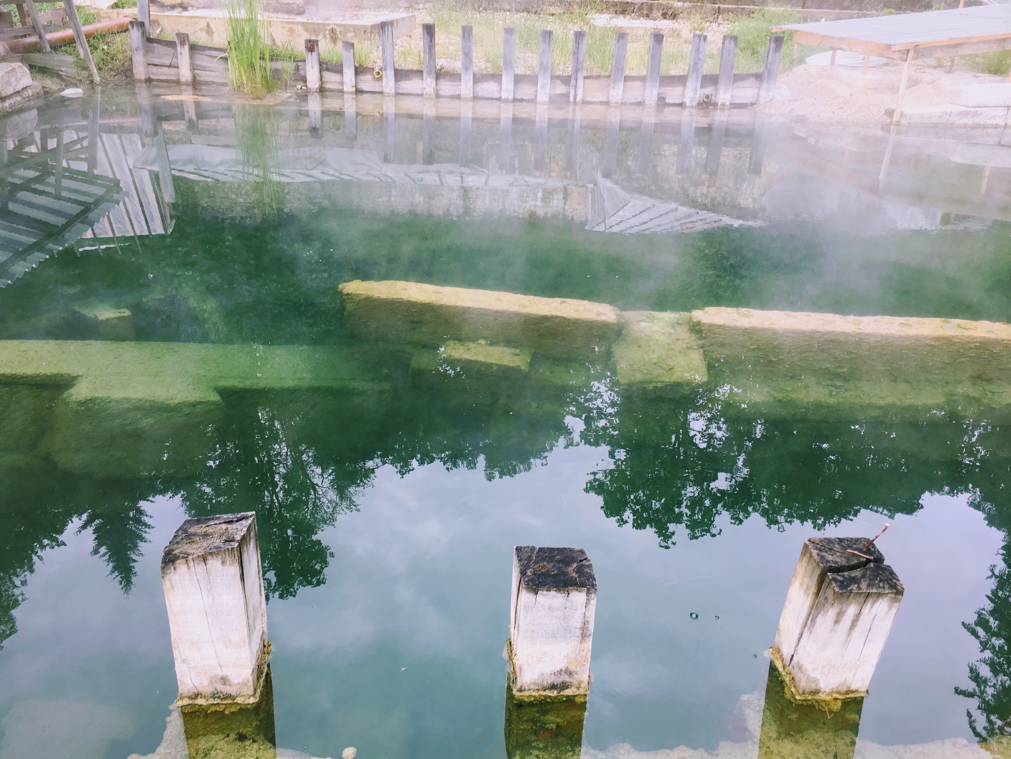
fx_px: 847
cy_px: 380
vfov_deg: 48.2
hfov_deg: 61.7
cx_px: 506
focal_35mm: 29
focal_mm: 4.15
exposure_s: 1/100
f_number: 2.2
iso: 25
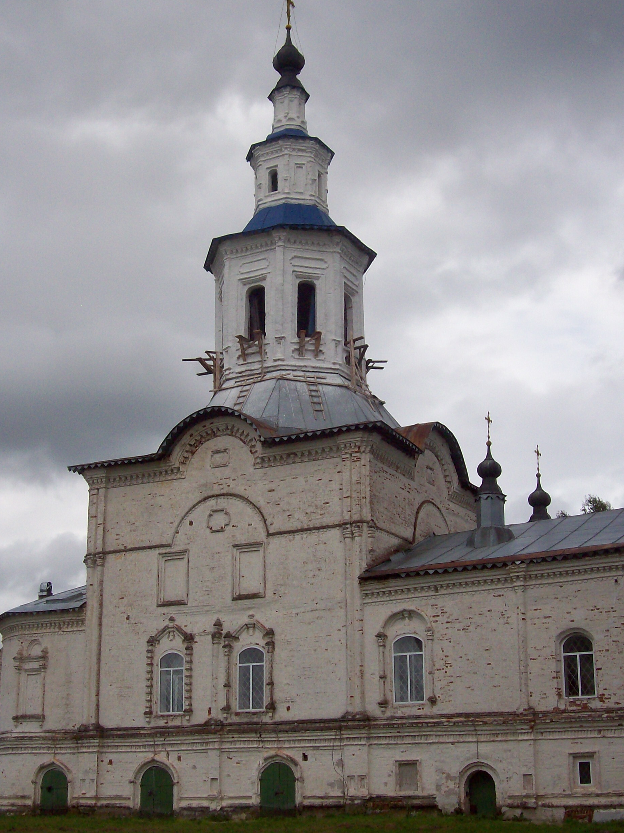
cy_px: 404
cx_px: 298
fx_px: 1251
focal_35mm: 52
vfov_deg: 36.8
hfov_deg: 28.0
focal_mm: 7.6
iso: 80
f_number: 5.4
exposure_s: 1/653
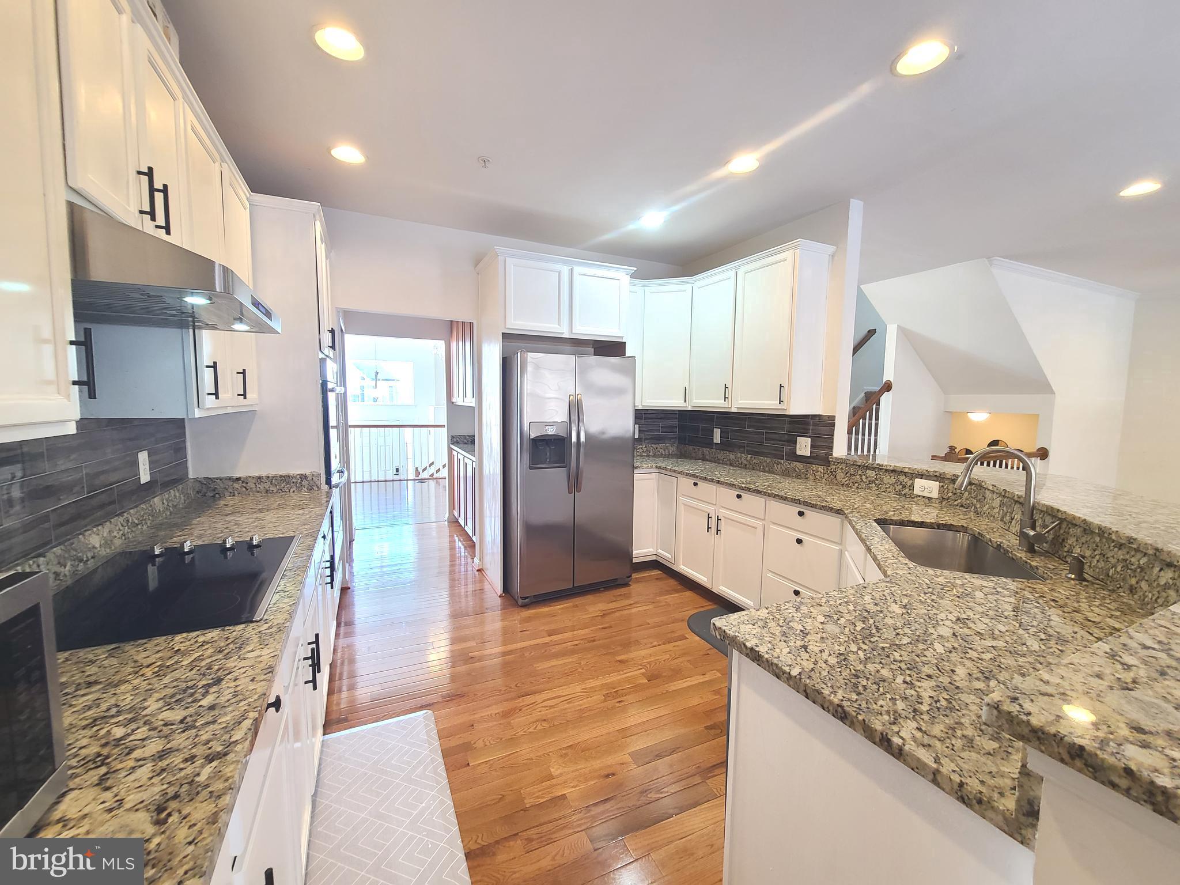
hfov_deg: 106.2
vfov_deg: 89.9
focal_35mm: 13
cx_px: 590
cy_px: 442
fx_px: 443
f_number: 2.2
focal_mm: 2.2
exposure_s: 1/60
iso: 250
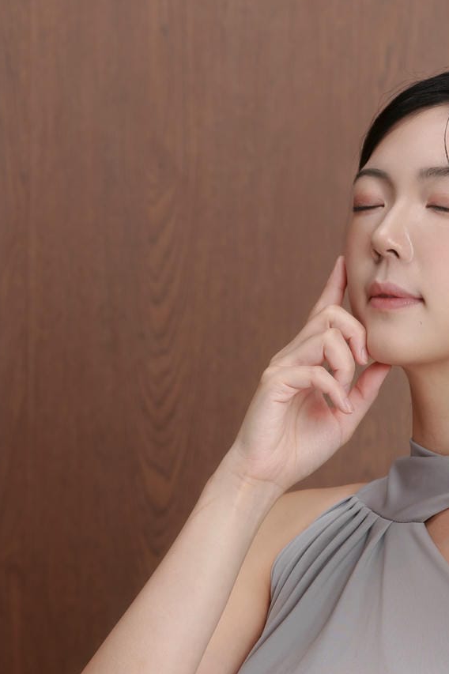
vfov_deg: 6.4
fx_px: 6047
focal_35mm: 323
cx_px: 353
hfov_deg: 4.3
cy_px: 488
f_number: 5.6
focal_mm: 153
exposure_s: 1/200
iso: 320
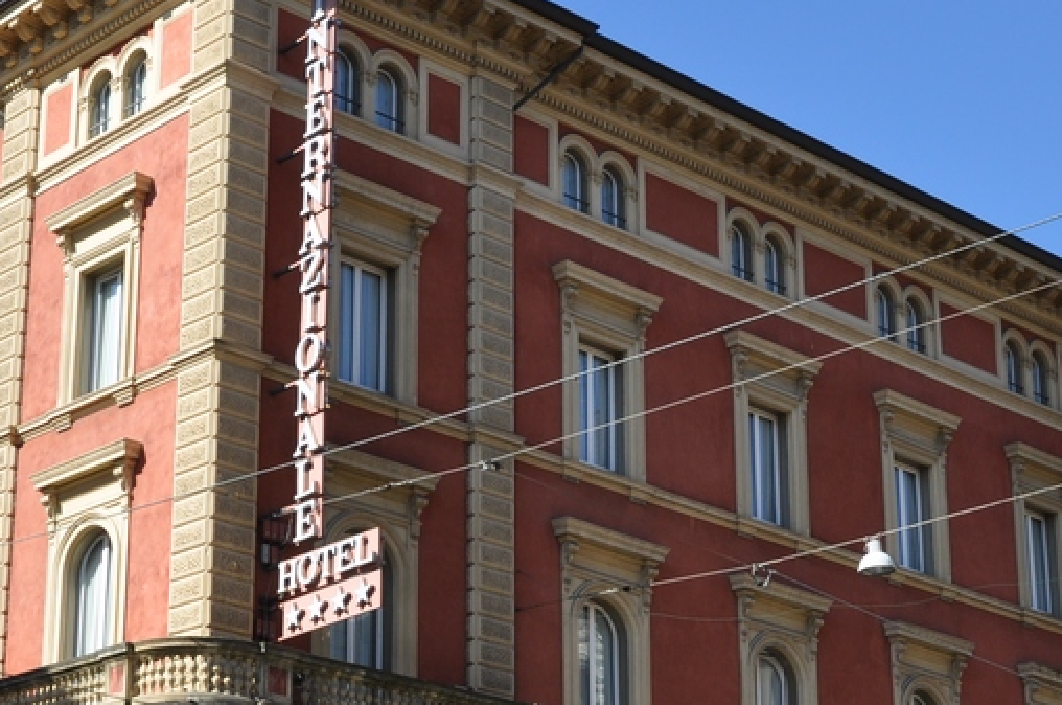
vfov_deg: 17.1
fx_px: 2297
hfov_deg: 25.8
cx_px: 291
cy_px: 660
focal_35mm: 78
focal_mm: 22
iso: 200
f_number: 9
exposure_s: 1/320
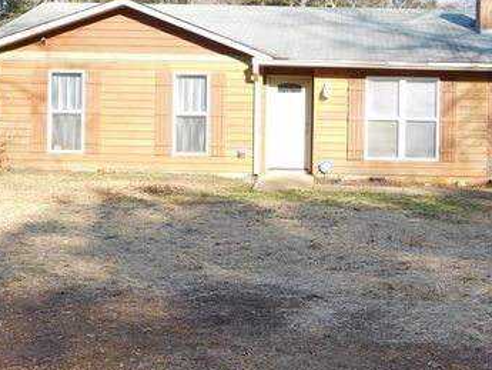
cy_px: 121
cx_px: 325
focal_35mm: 58
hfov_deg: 33.0
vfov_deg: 25.1
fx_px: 825
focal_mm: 7.1
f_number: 3.6
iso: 125
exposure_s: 1/400
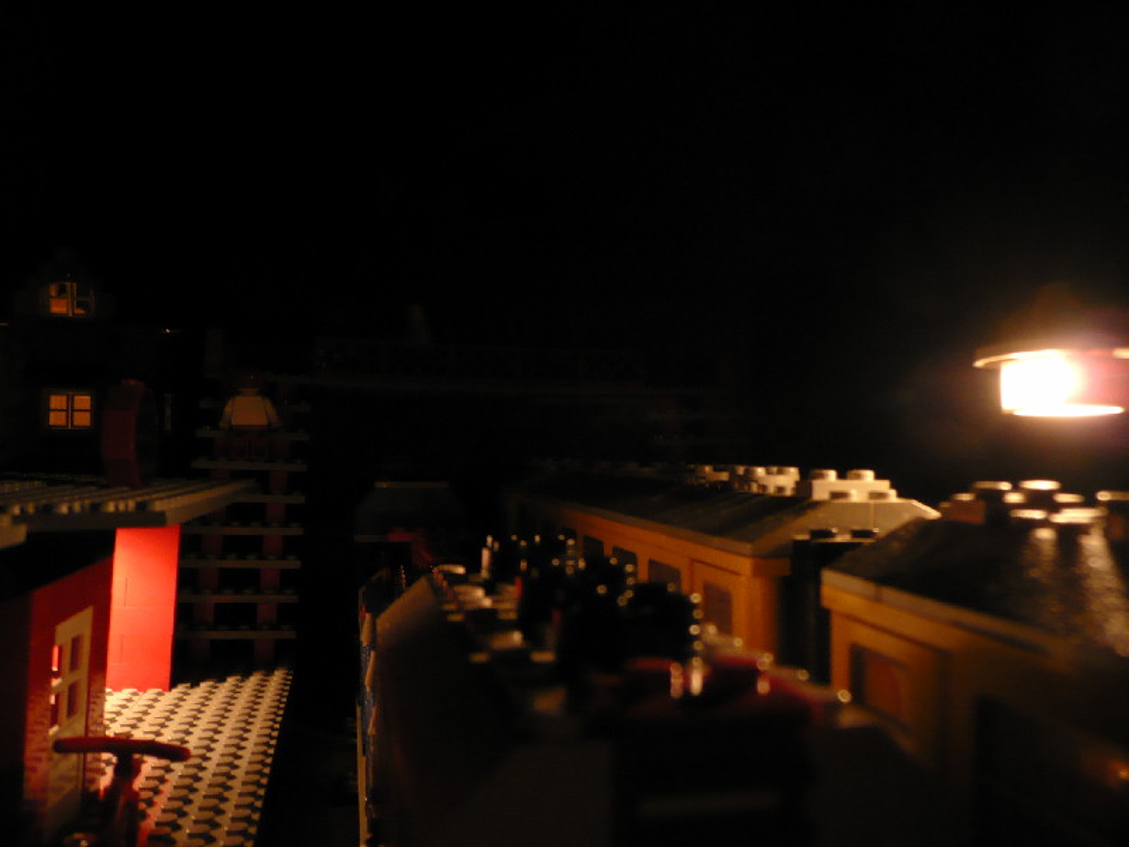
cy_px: 424
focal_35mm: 29
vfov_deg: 48.2
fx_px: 946
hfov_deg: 61.7
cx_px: 564
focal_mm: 4.6
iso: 200
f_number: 3.3
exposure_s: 1/2
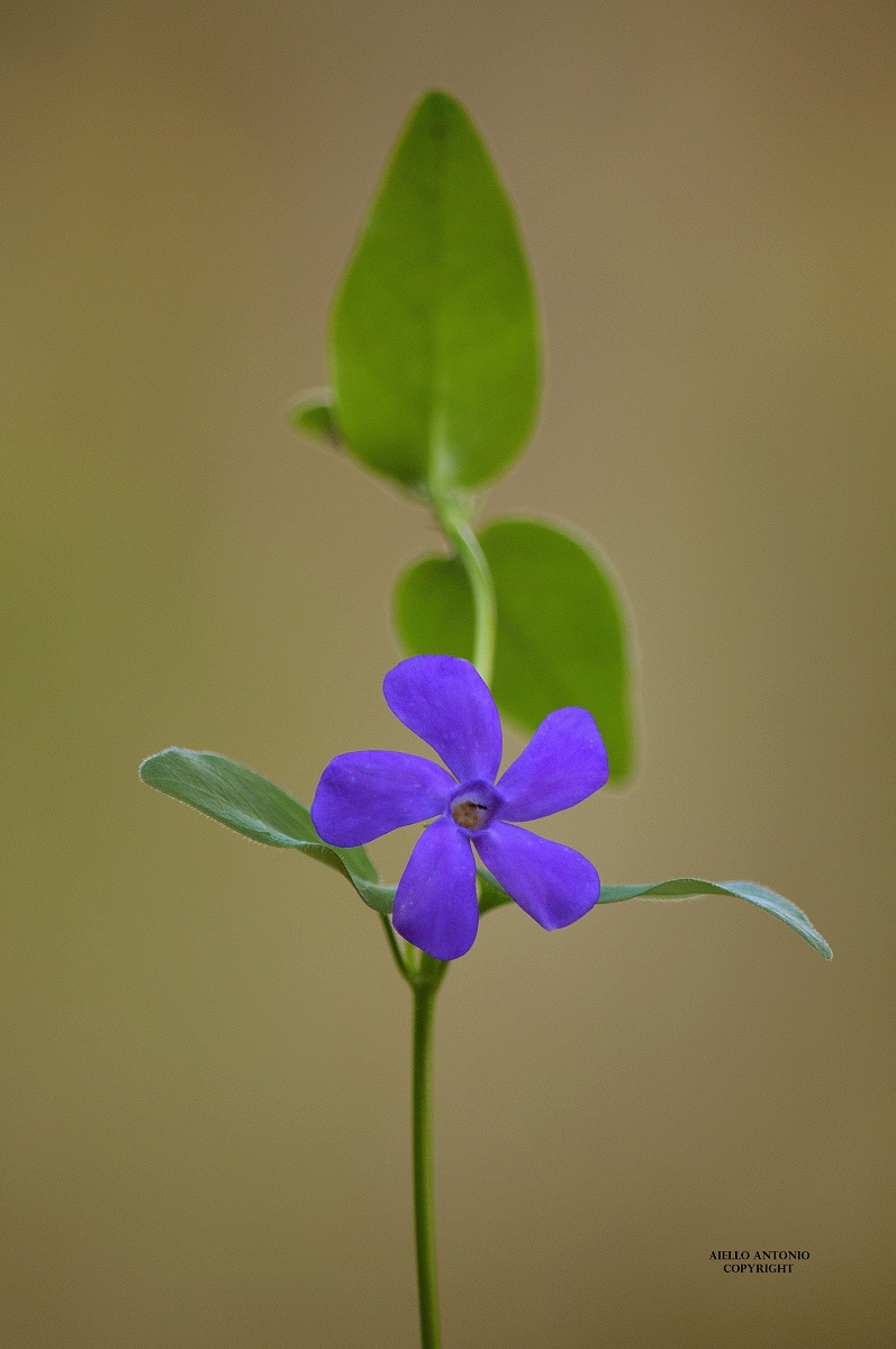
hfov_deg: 3.5
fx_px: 14597
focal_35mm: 390
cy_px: 674
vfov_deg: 5.3
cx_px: 448
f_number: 5.6
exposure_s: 1/200
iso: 400
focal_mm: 260
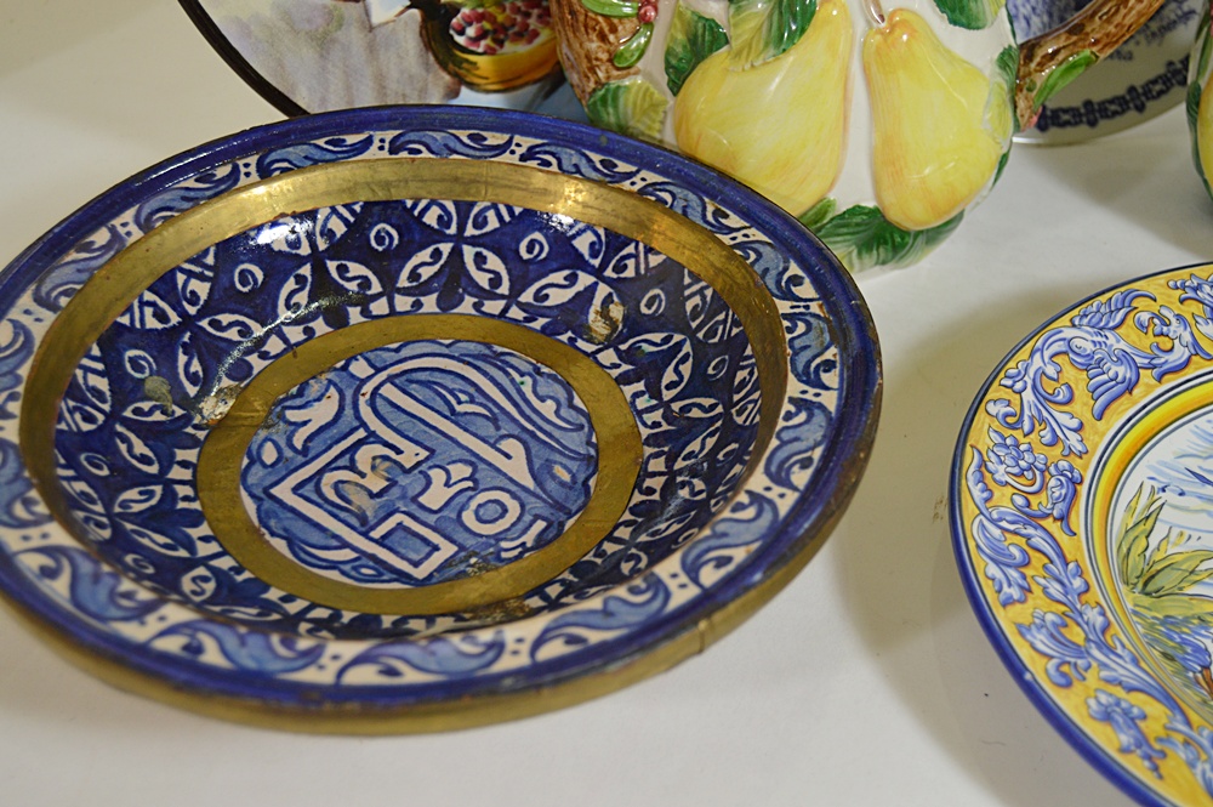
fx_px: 1767
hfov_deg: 37.9
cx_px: 606
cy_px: 404
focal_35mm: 52
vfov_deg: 25.7
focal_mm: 35
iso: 450
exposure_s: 1/60
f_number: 4.5
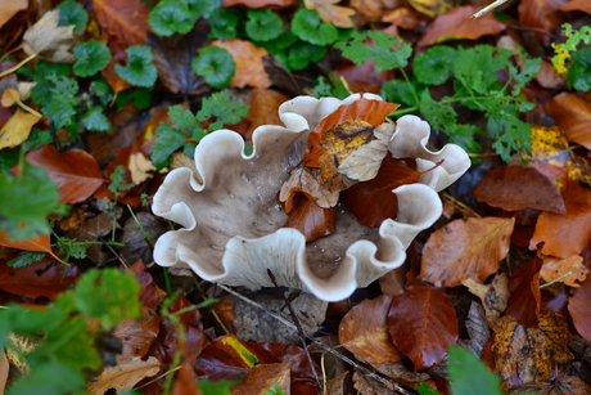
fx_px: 862
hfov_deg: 37.8
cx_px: 296
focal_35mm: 52
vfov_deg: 25.8
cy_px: 198
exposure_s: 1/125
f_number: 2.5
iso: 200
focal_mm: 35
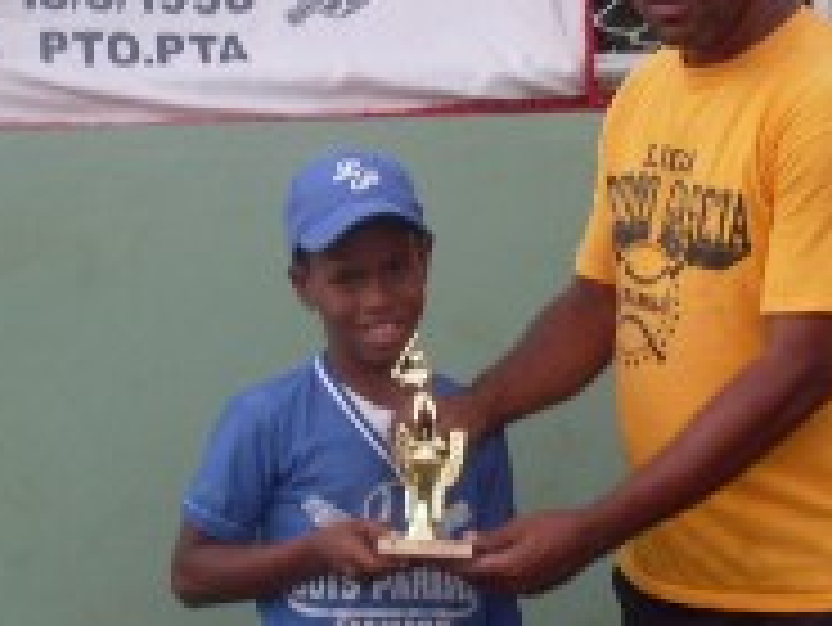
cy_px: 288
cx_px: 436
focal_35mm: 92
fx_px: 2213
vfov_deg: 16.1
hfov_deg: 21.3
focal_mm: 6.3
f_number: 2.8
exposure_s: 1/60
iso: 80
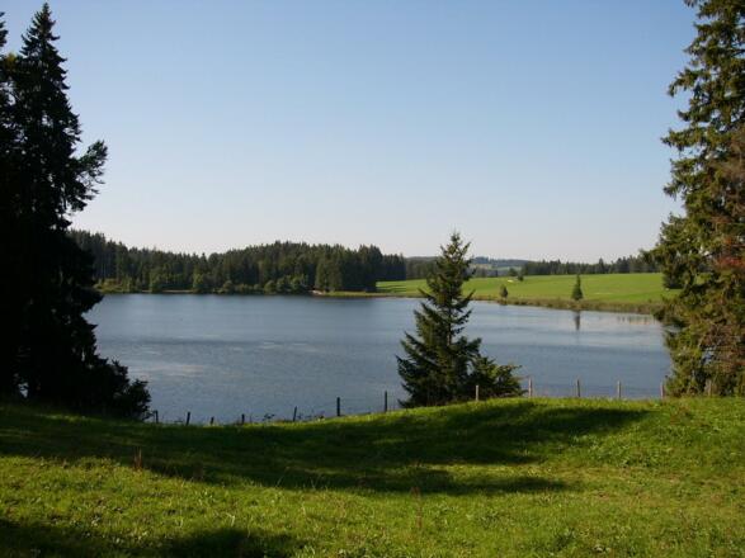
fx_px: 753
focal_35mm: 35
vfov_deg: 40.7
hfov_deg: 52.6
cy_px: 279
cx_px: 372
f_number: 8
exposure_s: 1/125
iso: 50
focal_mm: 5.8
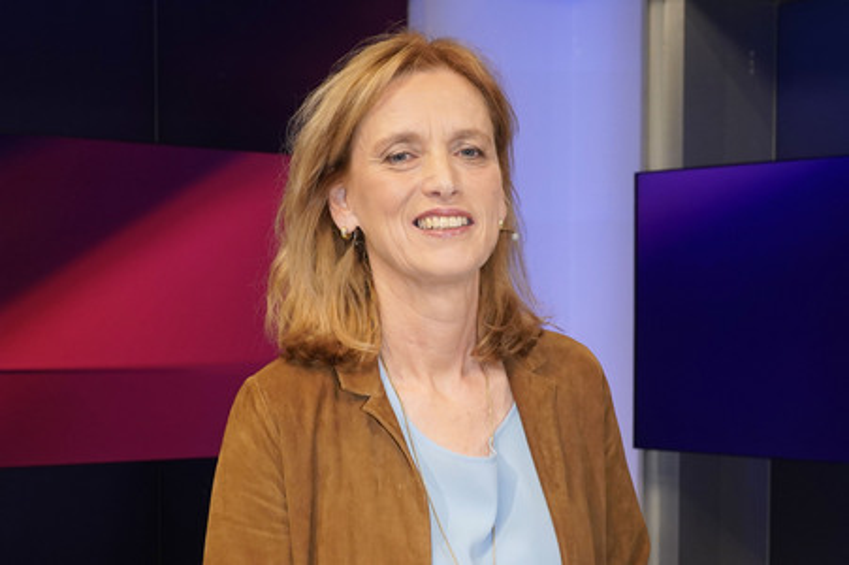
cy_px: 282
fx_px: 731
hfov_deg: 60.3
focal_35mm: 31
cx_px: 424
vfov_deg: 42.3
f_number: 5.6
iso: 2000
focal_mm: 31
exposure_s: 1/160
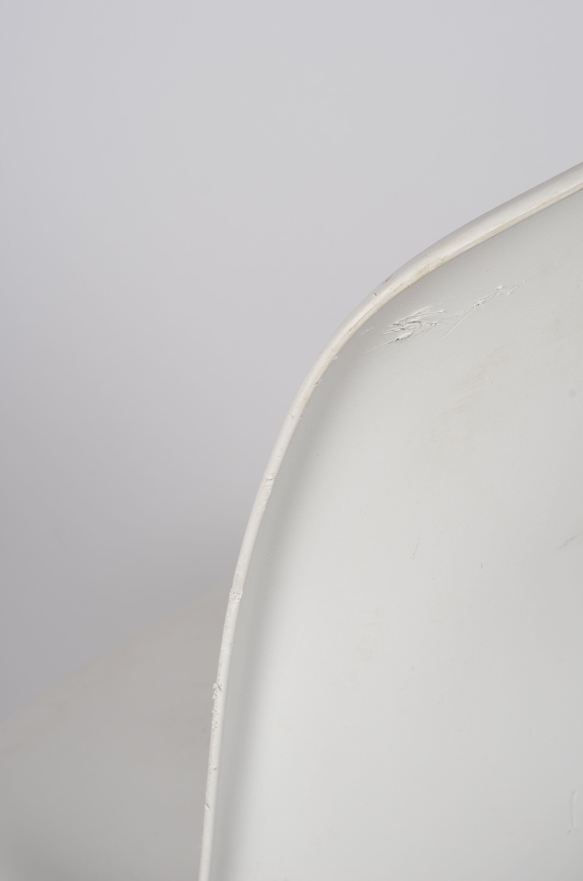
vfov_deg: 27.0
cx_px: 292
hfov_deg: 18.1
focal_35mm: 75
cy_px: 440
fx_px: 1830
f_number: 11
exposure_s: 1/125
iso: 100
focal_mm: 50
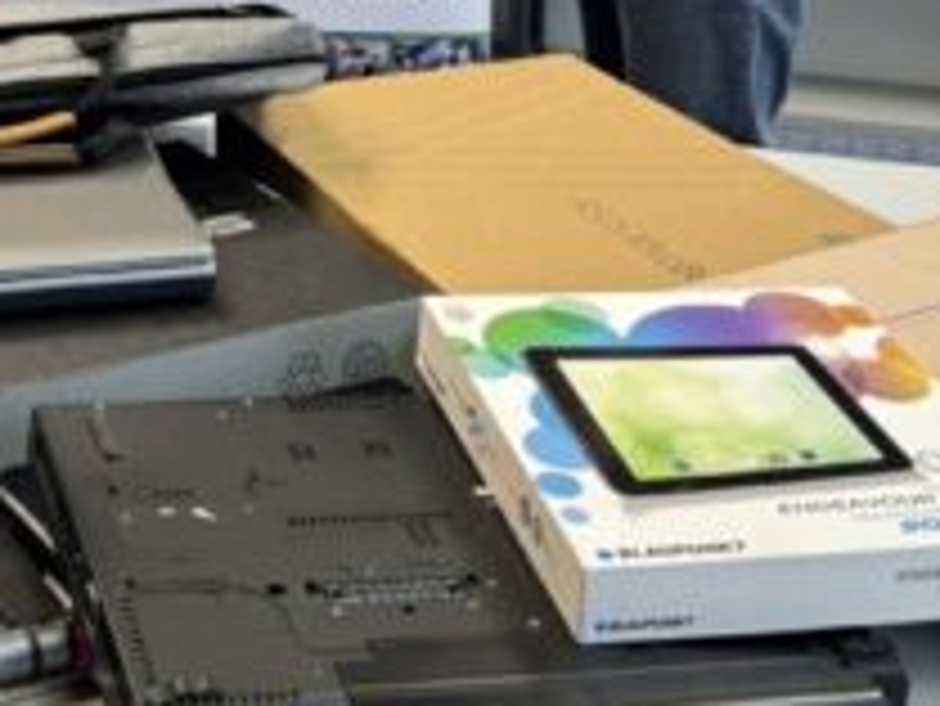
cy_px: -252
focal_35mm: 80
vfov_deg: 17.2
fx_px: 2174
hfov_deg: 23.7
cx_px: 90
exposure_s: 1/50
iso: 100
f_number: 1.78
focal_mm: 6.76
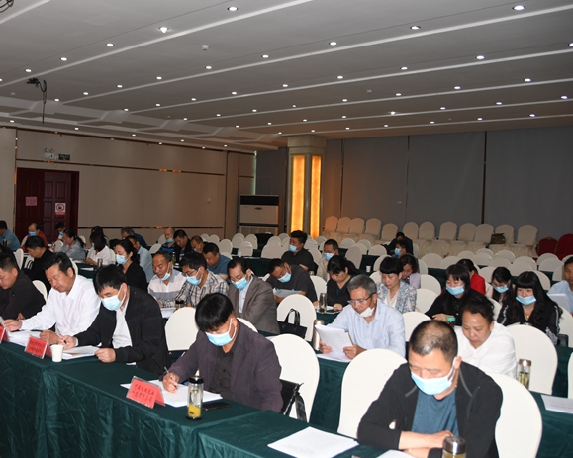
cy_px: 206
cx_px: 189
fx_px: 593
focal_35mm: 35
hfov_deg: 50.6
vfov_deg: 42.2
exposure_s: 1/60
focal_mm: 18
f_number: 3.5
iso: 250
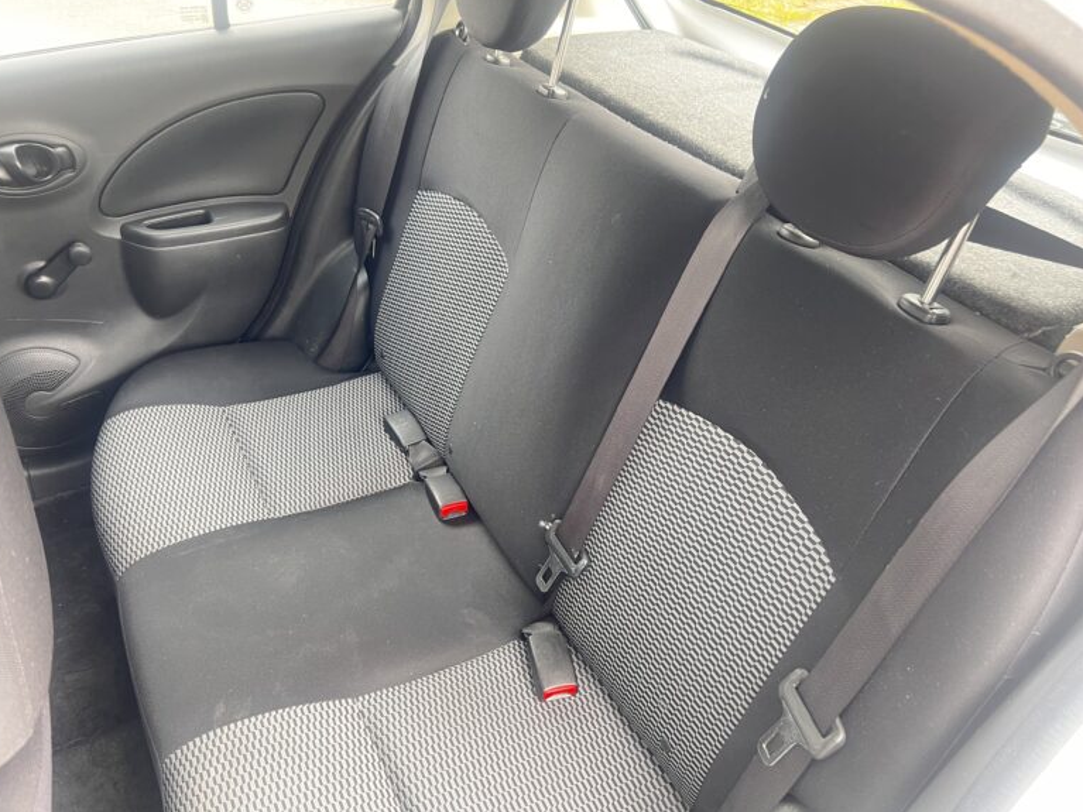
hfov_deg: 65.3
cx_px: 541
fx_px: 845
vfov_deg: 51.3
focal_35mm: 27
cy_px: 403
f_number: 1.5
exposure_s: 1/99
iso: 125
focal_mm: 5.7
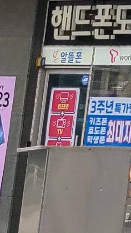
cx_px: 863
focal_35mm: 223
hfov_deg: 4.1
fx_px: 1377
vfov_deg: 9.5
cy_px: -55
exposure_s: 1/1084
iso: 40
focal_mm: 5.4
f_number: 1.8
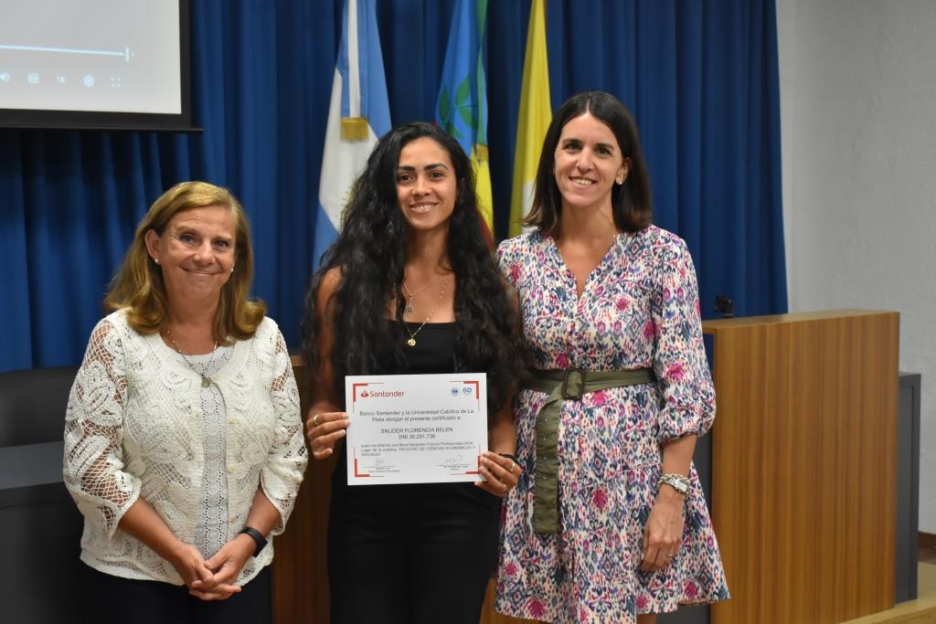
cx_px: 468
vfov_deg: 21.6
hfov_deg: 31.9
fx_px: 1638
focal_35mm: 63
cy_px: 312
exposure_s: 1/100
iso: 1600
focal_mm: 42
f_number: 5
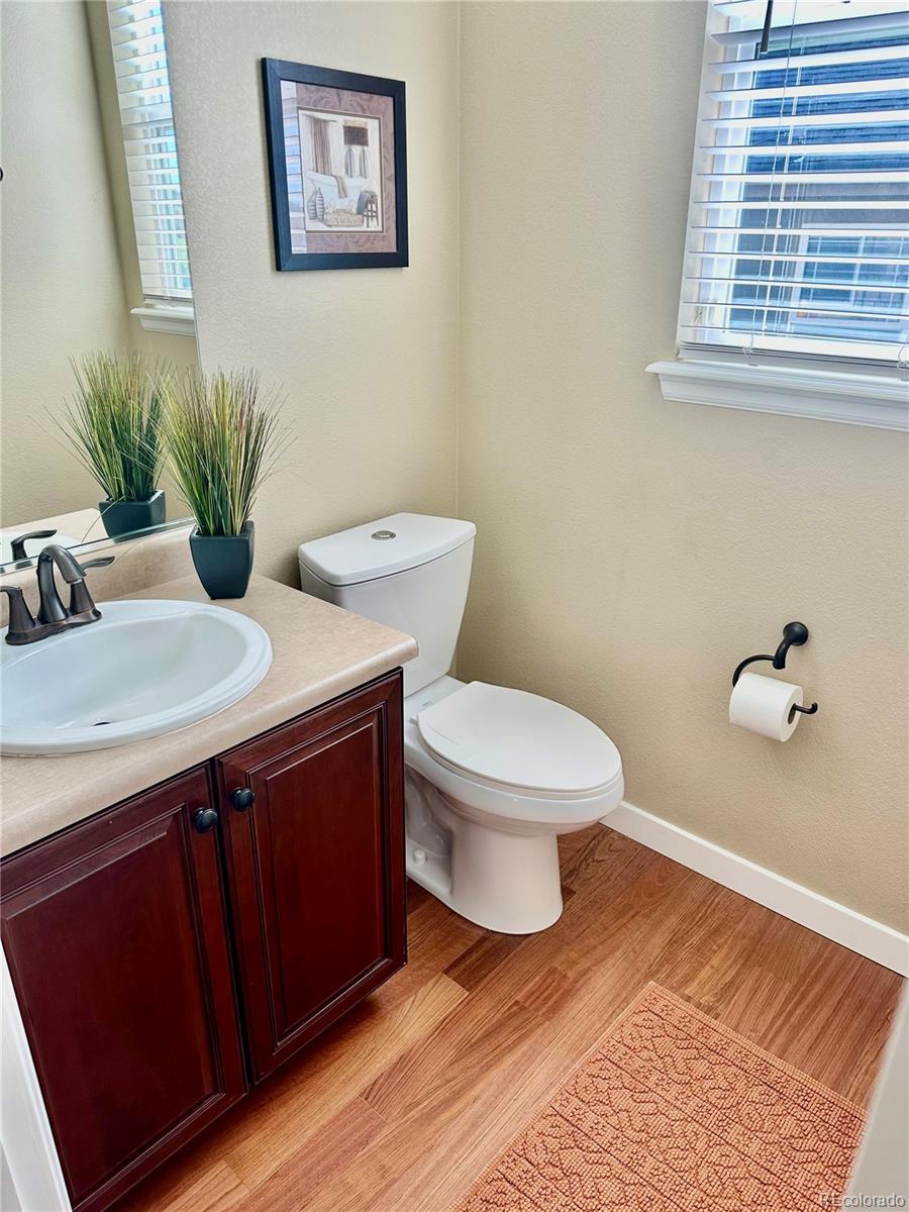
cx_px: 454
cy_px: 606
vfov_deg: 71.6
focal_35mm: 24
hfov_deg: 56.8
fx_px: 840
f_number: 1.78
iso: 64
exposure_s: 1/210
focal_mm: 6.86
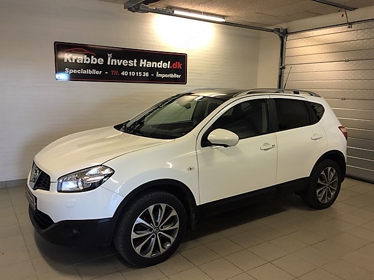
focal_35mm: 29
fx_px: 313
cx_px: 187
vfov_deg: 48.2
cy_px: 140
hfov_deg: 61.7
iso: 64
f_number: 2.2
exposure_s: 1/33
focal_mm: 4.15
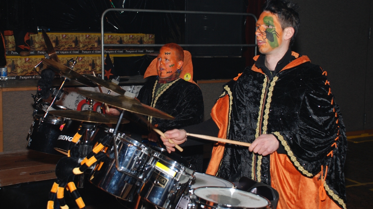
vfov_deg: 23.4
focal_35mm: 51
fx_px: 504
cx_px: 186
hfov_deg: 40.6
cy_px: 83
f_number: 4.2
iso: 250
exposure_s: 1/60
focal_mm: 32
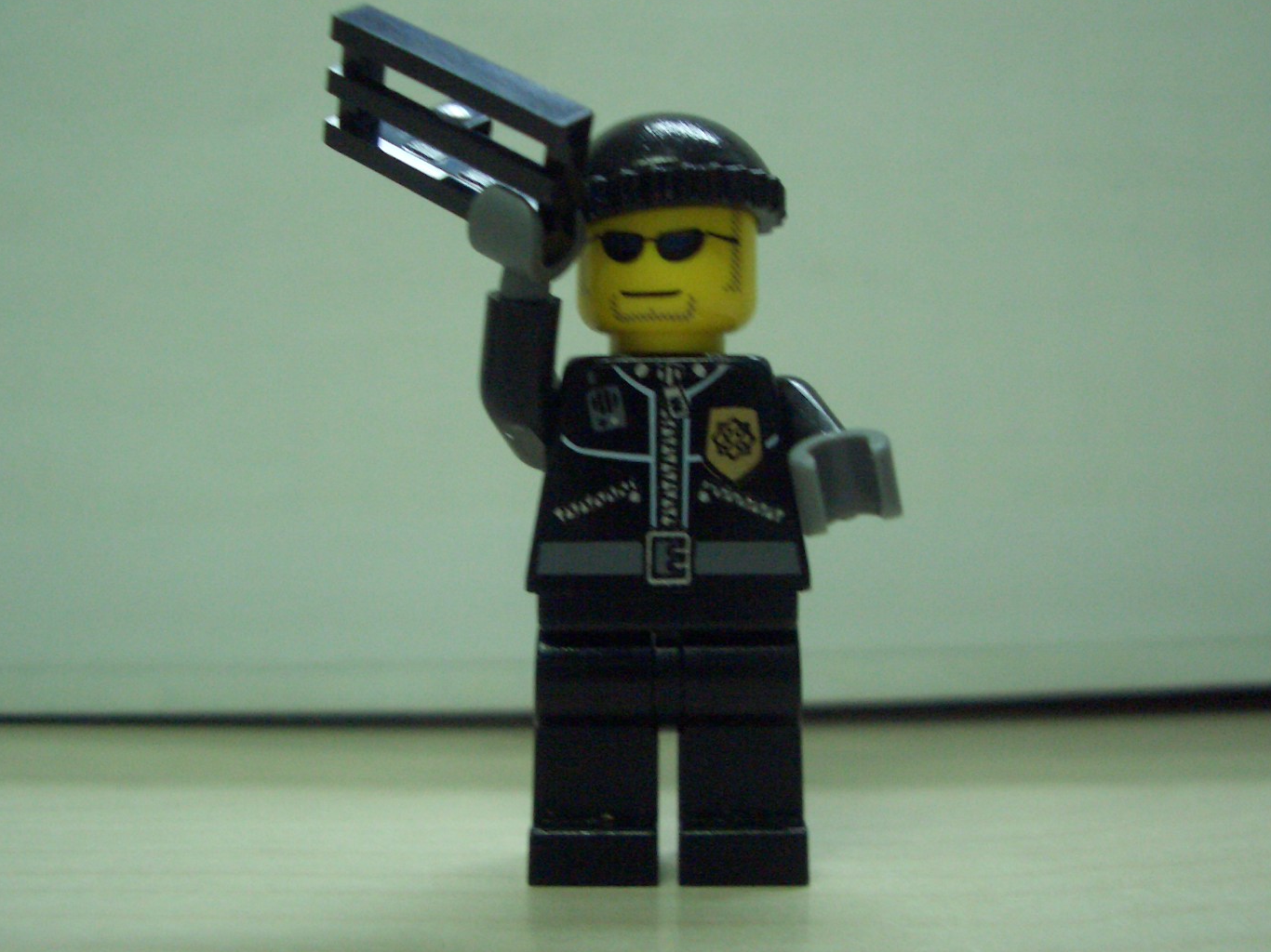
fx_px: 1505
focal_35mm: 41
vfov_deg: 35.1
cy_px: 470
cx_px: 681
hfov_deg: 45.7
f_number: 2.6
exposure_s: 1/40
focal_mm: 5.8
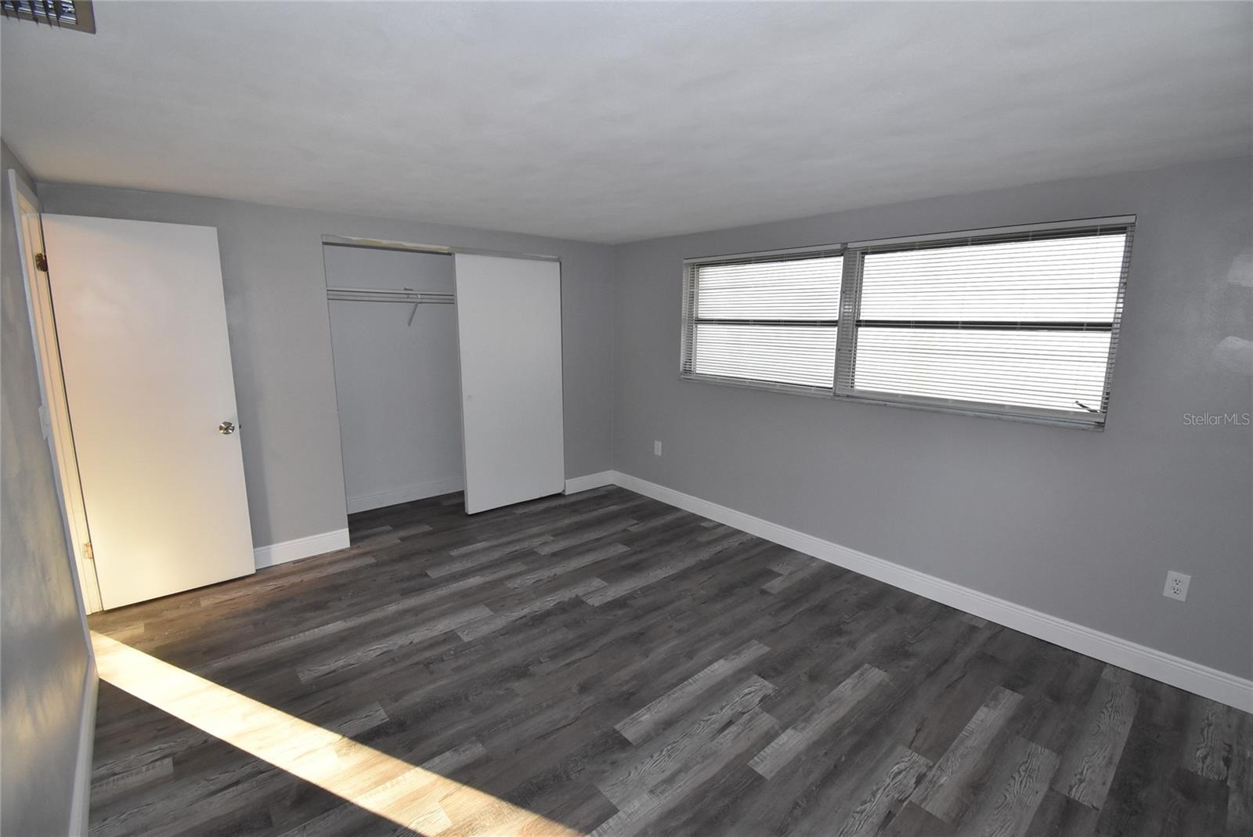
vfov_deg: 77.4
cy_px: 418
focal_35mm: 15
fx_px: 522
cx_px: 626
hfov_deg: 100.4
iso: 1600
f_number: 8
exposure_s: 1/80
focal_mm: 10
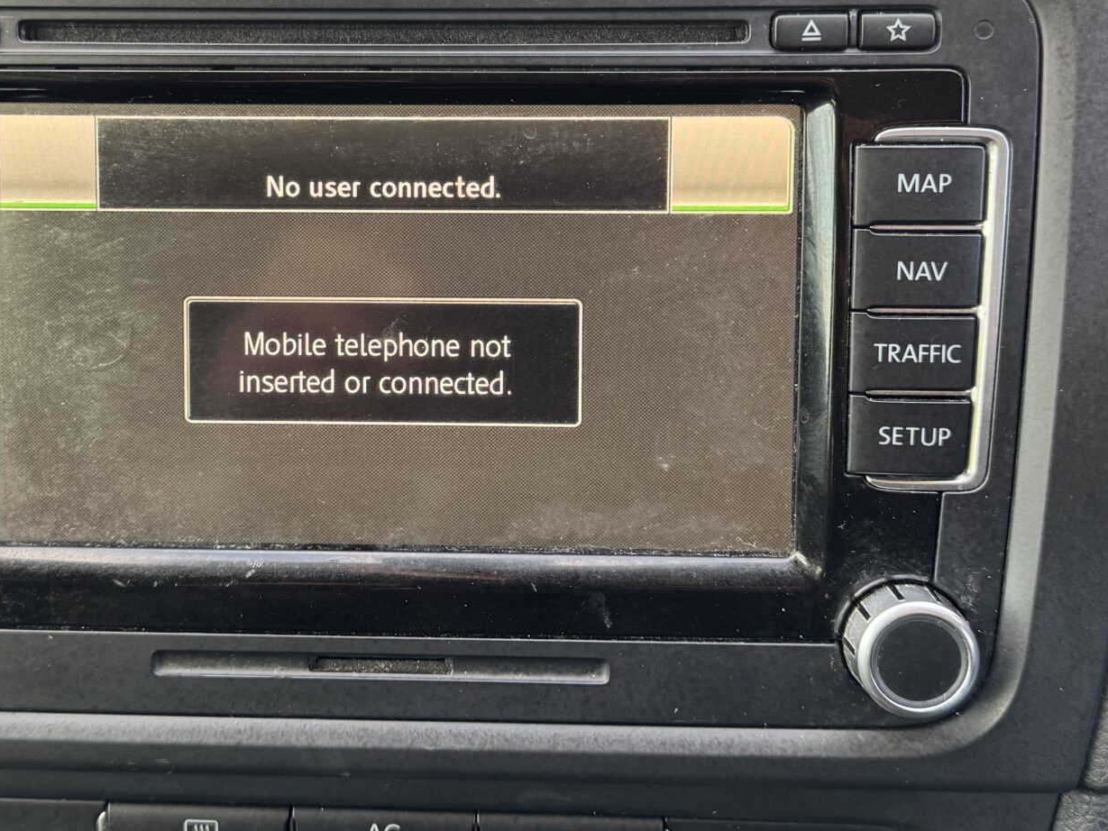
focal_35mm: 50
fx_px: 1601
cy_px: 283
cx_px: 423
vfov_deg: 28.9
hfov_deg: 38.0
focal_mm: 6.76
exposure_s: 1/75
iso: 160
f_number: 1.78
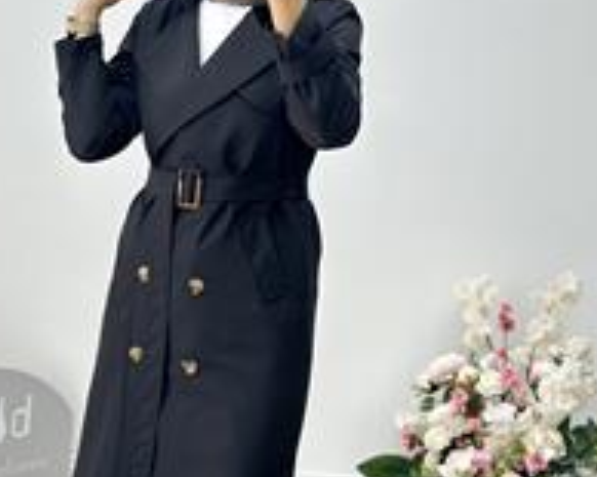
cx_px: 188
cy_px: 146
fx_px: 1766
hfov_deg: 19.1
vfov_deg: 15.3
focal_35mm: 100
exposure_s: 1/243
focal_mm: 6.86
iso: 80
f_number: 1.78
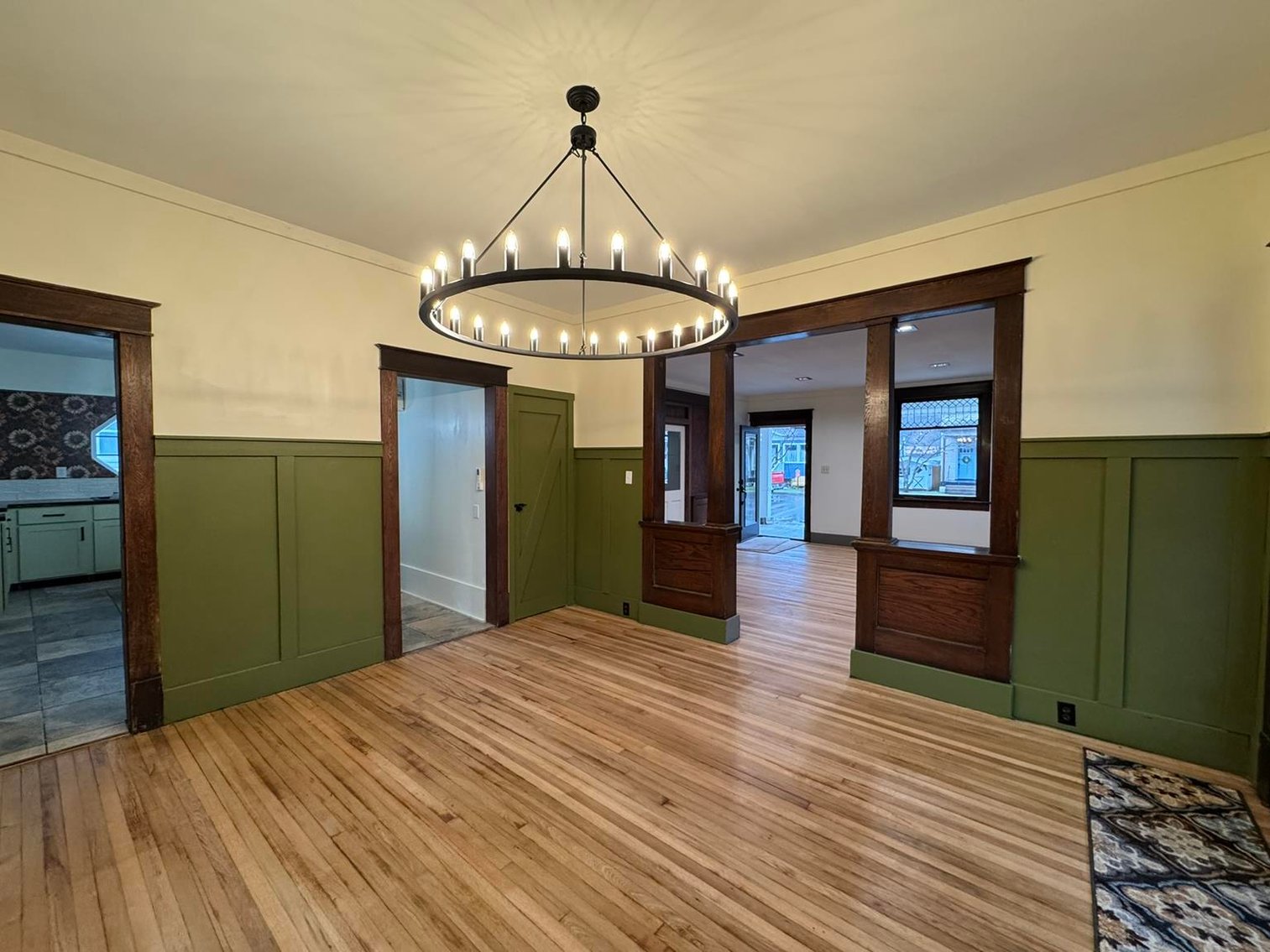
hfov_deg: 102.1
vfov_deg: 85.7
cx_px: 635
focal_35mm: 14
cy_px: 476
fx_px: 514
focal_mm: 2.22
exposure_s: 1/120
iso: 320
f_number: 2.2
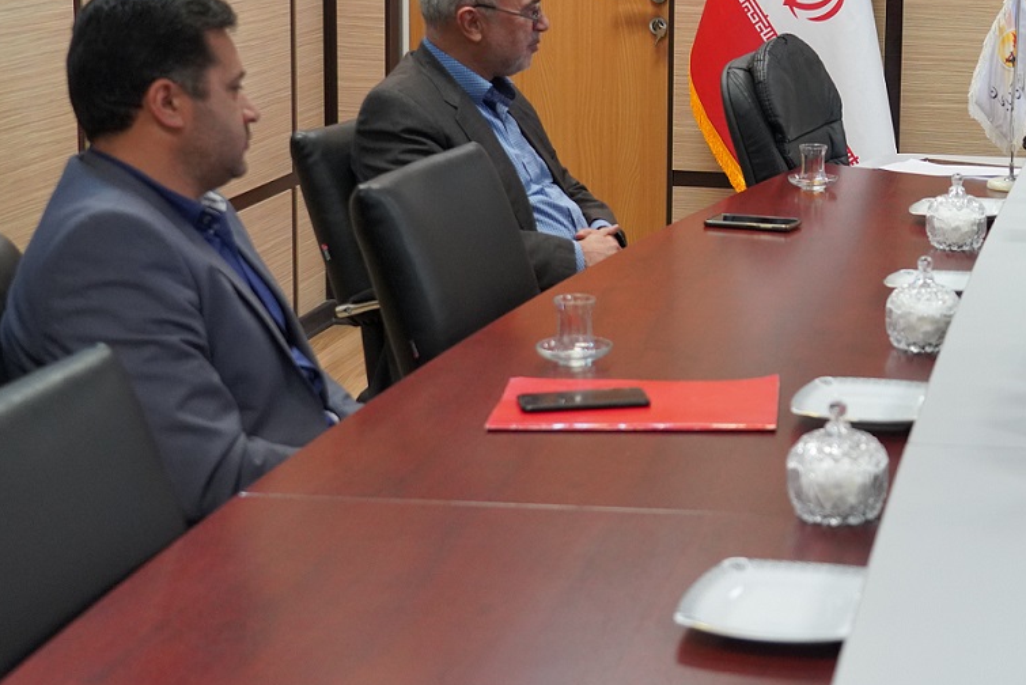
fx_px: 2110
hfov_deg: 26.1
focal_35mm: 74
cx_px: 995
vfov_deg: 18.3
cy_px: 162
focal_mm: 34
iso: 2000
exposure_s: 1/160
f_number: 4
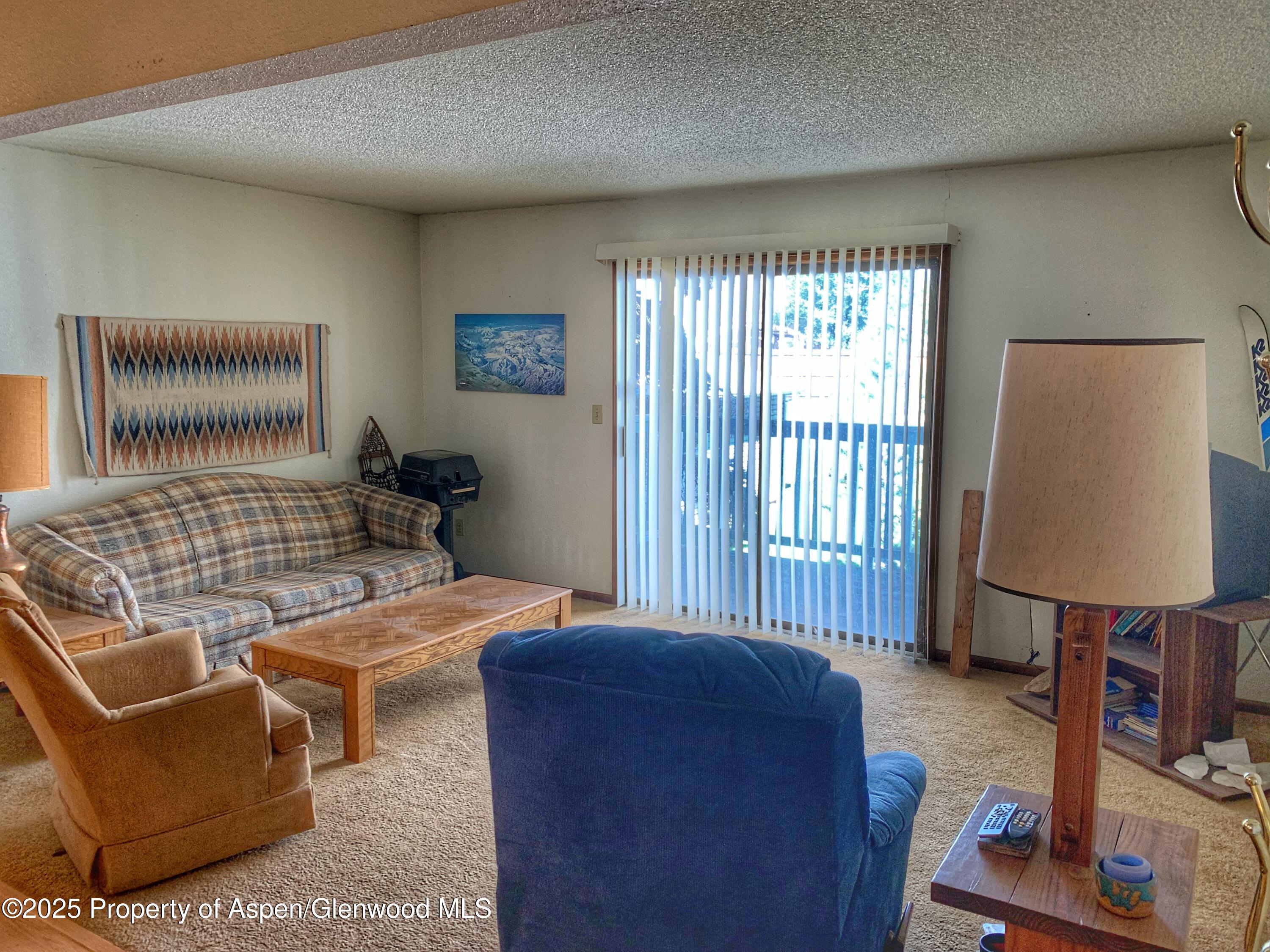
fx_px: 954
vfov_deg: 53.1
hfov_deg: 67.3
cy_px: 476
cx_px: 635
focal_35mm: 26
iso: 64
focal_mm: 4.25
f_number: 1.8
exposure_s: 1/60
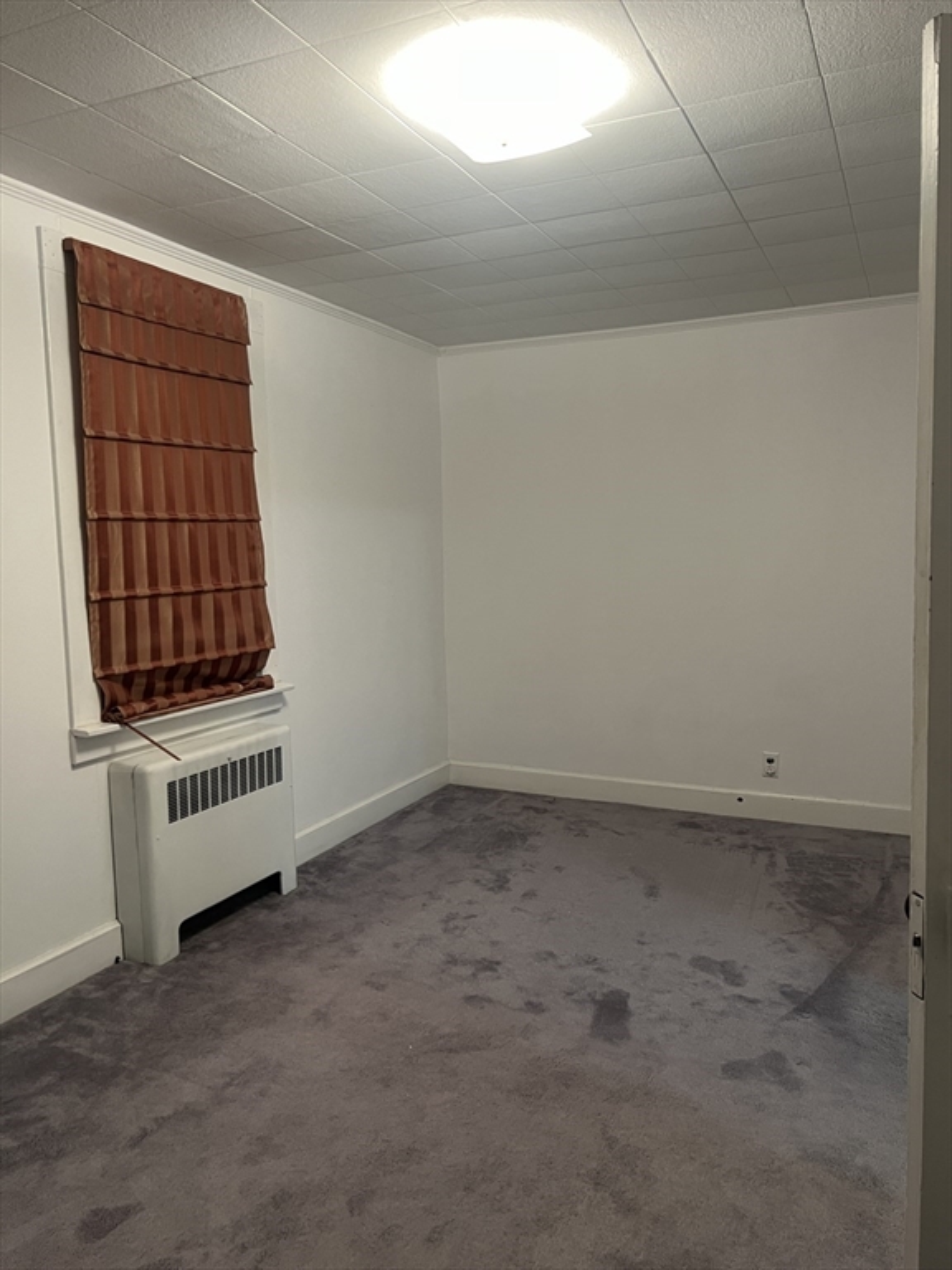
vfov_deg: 67.3
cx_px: 476
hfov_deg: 53.1
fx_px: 953
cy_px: 635
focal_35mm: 26
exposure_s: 1/60
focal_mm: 5.7
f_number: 1.5
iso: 160
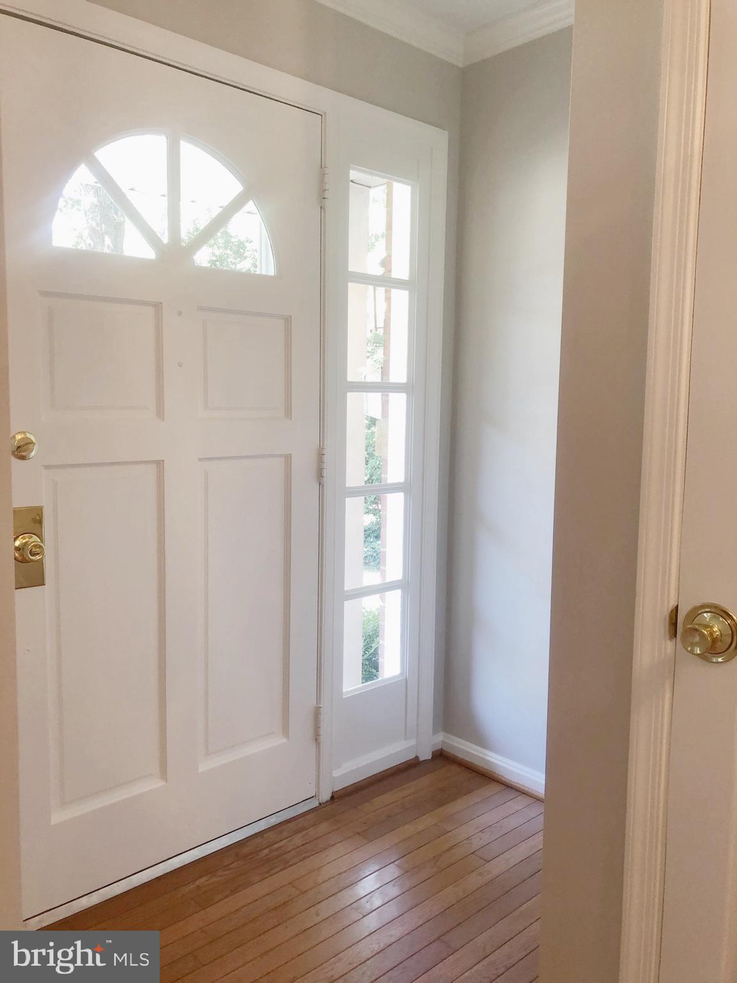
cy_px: 492
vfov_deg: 63.4
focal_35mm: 28
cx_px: 368
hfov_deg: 49.7
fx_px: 795
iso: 40
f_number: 1.8
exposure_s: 1/24
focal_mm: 4
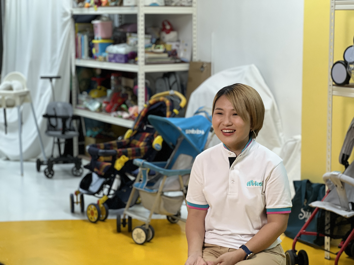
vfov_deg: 19.1
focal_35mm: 77
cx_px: 177
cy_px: 132
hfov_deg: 25.3
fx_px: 787
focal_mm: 9
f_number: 2.8
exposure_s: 1/100
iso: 250
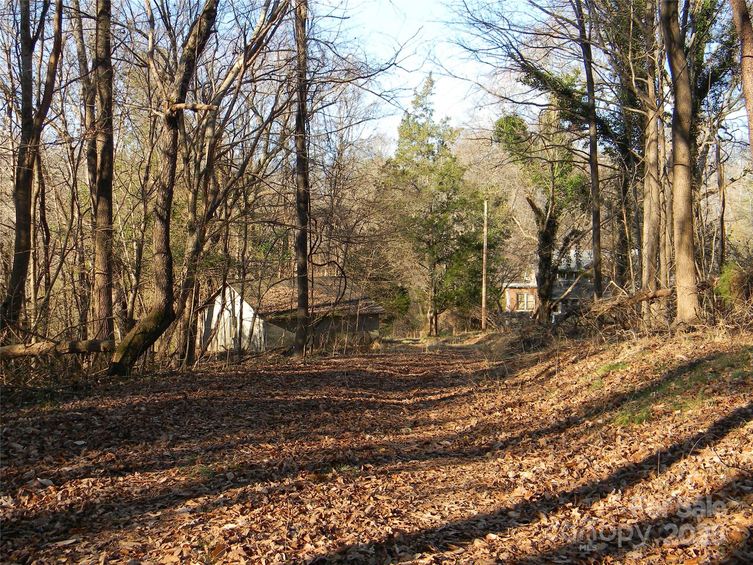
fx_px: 892
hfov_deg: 45.8
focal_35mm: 41
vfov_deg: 35.1
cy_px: 282
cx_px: 376
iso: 80
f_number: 3.8
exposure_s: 1/175
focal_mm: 7.3
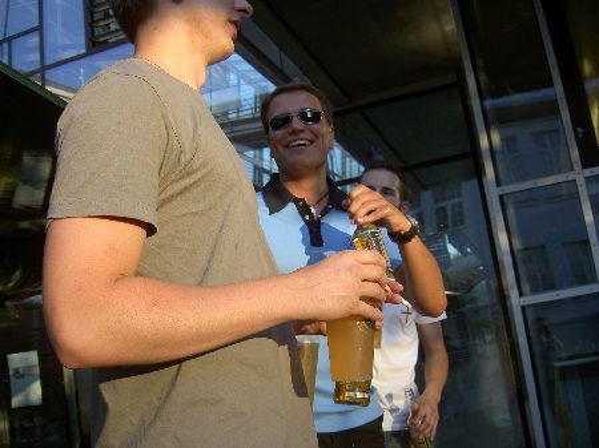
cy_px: 224
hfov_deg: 47.9
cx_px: 300
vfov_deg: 36.8
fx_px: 675
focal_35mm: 39
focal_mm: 8
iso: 100
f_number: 2.8
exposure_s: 1/167
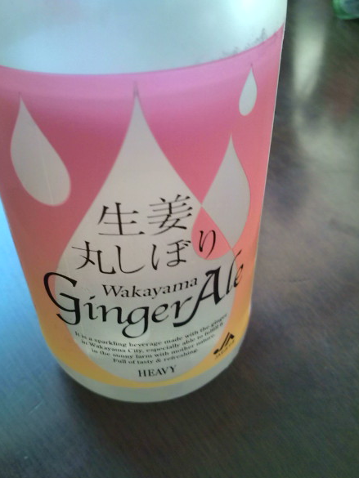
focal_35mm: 35
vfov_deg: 52.6
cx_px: 167
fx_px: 484
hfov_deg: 40.7
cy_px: 255
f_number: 2.8
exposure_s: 1/40.1
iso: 60
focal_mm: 3.3
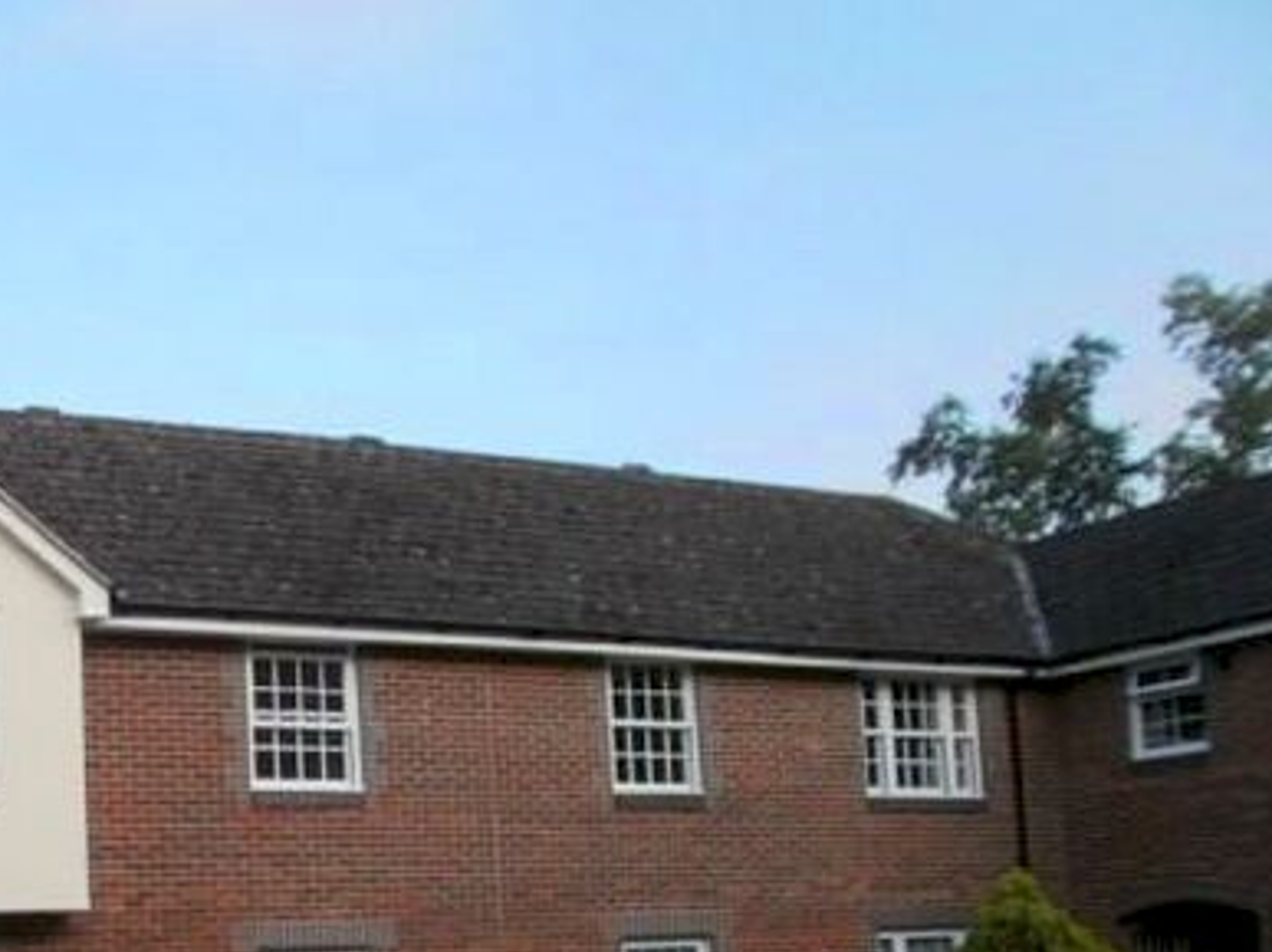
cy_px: 852
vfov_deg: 29.6
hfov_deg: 37.8
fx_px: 1727
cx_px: 131
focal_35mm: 47
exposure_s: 1/500
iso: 100
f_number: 2.6
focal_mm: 4.65
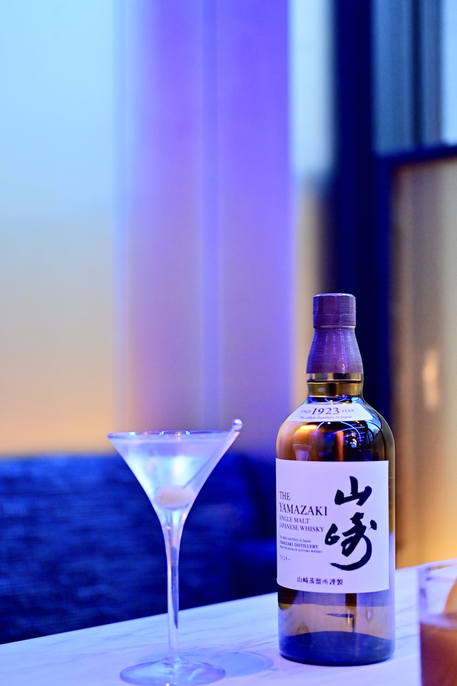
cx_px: 228
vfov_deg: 33.4
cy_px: 343
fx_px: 1142
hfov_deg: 22.6
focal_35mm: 60
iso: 6400
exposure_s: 1/500
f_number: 2.8
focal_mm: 60
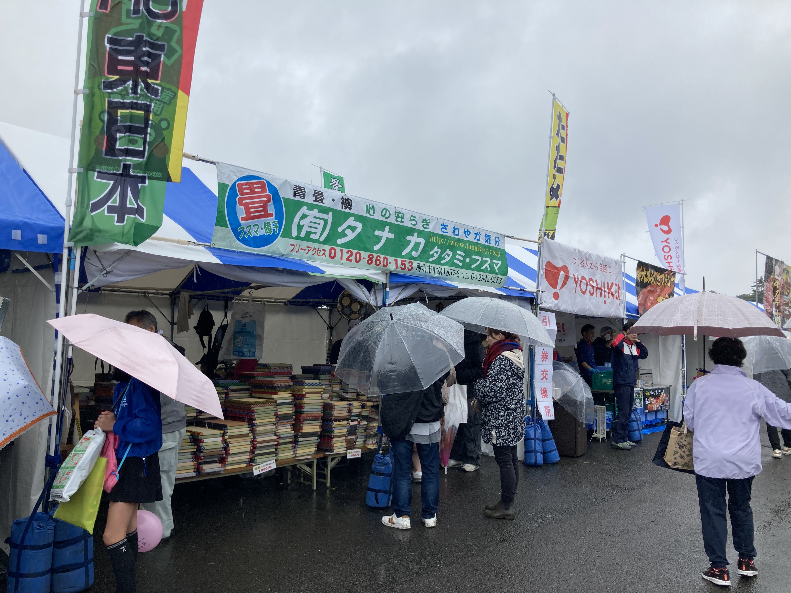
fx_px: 640
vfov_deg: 49.7
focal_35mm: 28
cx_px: 396
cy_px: 296
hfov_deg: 63.4
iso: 20
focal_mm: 3.99
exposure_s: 1/666
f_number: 1.8
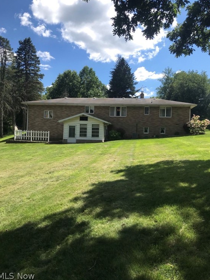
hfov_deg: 48.2
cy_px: 137
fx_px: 235
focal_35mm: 29
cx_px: 104
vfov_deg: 61.7
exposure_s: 1/1996
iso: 20
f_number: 1.8
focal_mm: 3.99
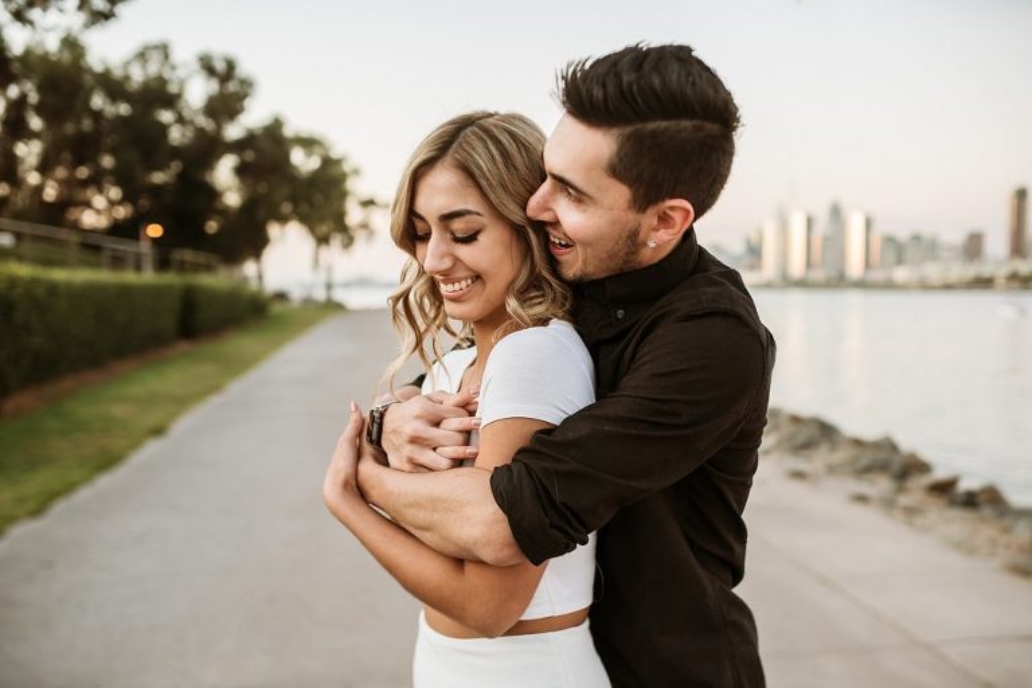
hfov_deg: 54.4
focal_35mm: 35
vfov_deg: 37.9
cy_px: 344
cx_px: 516
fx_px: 1003
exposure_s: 1/200
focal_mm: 35
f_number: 2.2
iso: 640
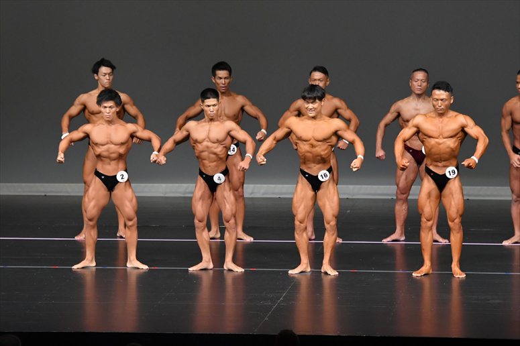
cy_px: 173
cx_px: 260
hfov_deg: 9.5
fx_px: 3133
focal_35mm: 217
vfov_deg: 6.3
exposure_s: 1/400
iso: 4000
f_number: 5.6
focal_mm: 145
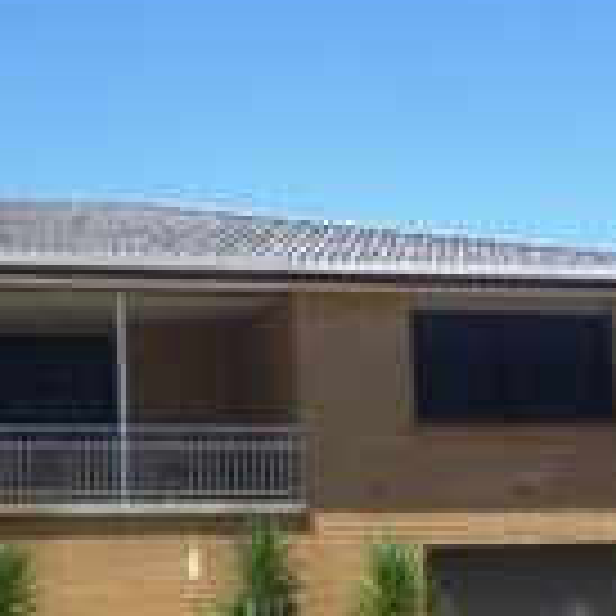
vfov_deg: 21.4
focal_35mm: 81
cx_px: 36
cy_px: 364
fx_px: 1631
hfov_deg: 20.8
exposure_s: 1/800
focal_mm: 4.9
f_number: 3.3
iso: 80
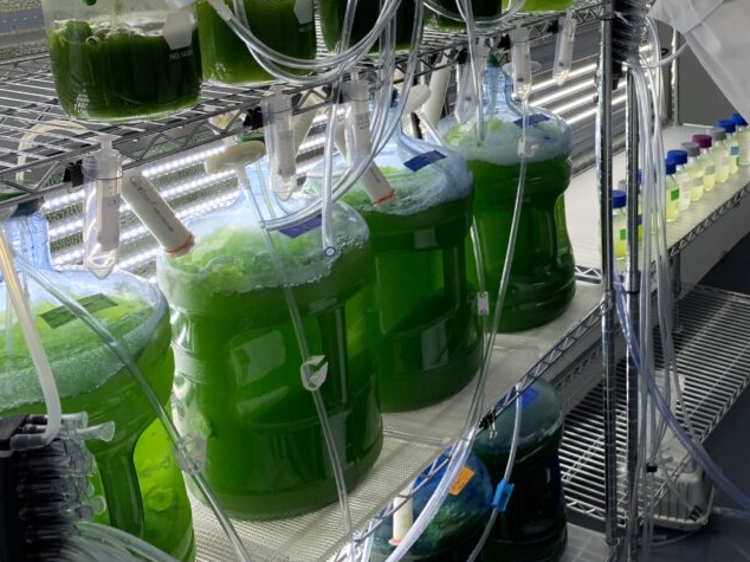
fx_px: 910
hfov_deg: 43.2
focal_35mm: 42
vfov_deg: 33.5
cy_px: 130
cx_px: 573
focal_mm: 4.25
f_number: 1.8
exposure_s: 1/342
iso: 25
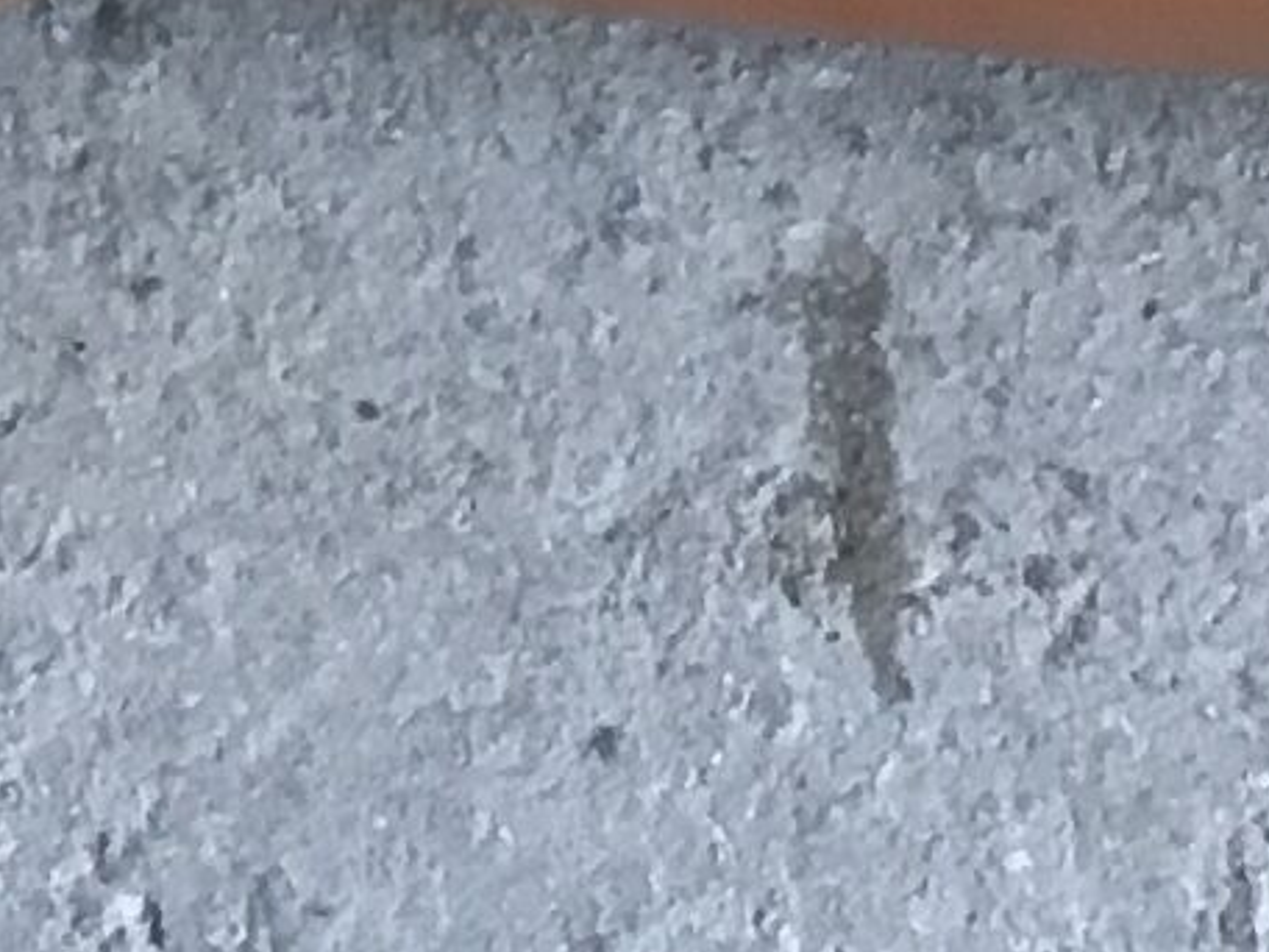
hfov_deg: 8.7
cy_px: -1896
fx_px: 8138
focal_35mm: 222
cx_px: -518
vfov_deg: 6.2
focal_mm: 3.3
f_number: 2.4
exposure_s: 1/33
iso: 25
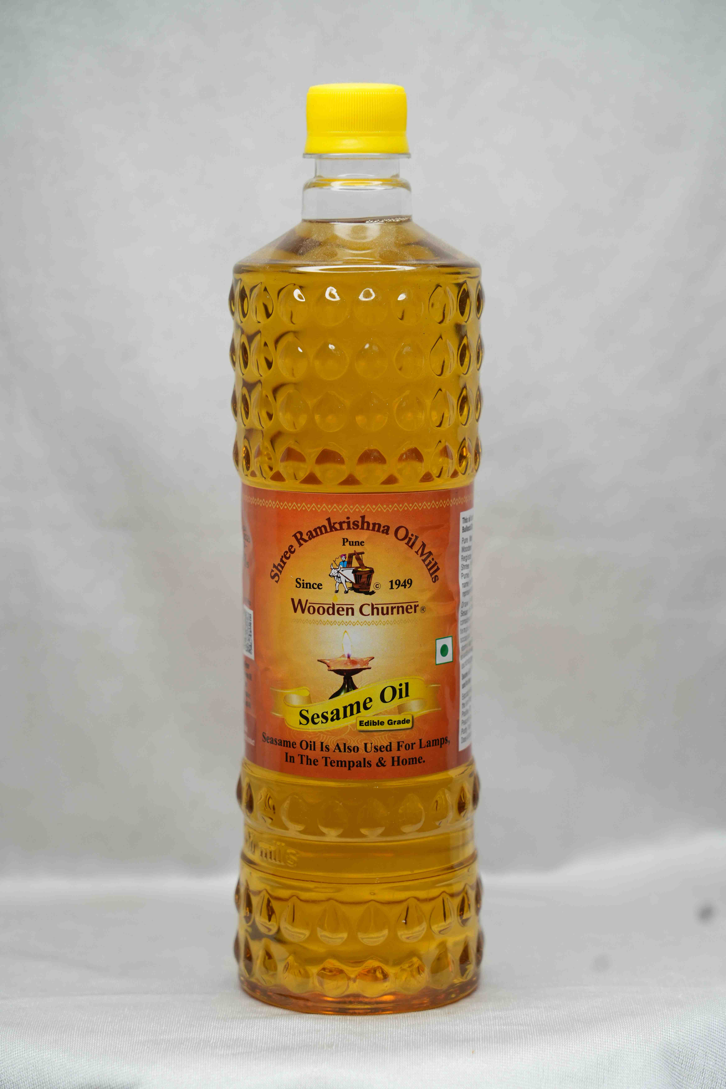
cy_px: 544
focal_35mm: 97
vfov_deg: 21.0
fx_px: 2934
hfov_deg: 14.1
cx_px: 363
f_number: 5
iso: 200
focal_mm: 97
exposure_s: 1/80
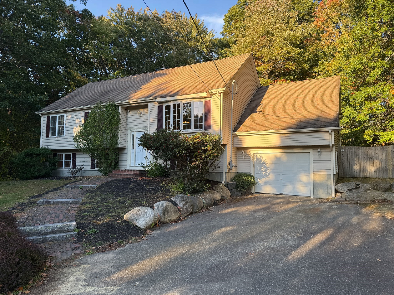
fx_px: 273
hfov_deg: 71.6
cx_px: 197
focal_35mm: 24
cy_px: 148
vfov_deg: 56.8
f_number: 1.8
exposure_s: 1/560
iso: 80
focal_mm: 6.76
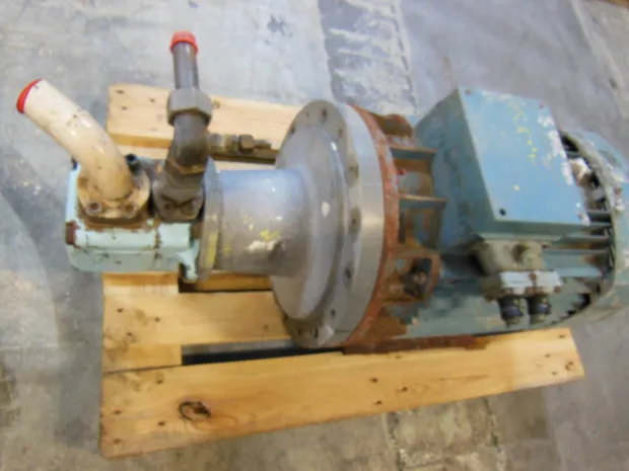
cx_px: 314
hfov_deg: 69.4
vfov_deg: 54.9
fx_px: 454
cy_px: 236
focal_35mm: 25
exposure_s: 1/8
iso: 400
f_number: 3.5
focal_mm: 4.5
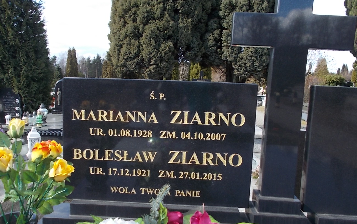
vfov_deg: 37.3
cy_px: 119
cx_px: 163
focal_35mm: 34
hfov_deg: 56.6
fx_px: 331
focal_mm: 4.6
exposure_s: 1/320
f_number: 3.2
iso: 80
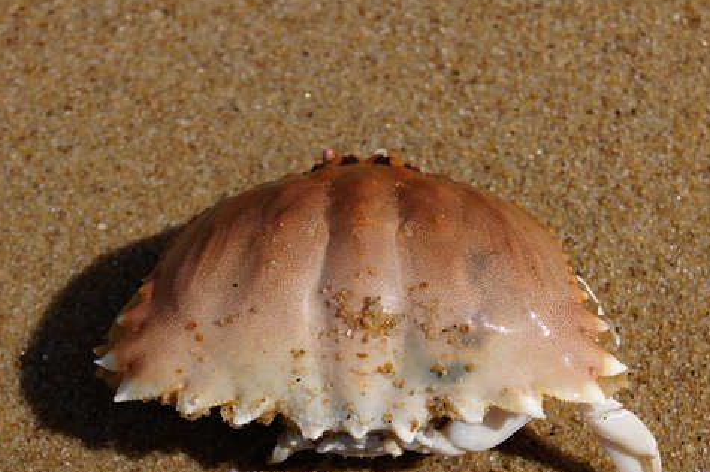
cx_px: 383
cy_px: 310
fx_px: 1990
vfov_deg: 13.5
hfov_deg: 20.2
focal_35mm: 101
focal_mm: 50
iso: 200
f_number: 9
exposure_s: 1/1000
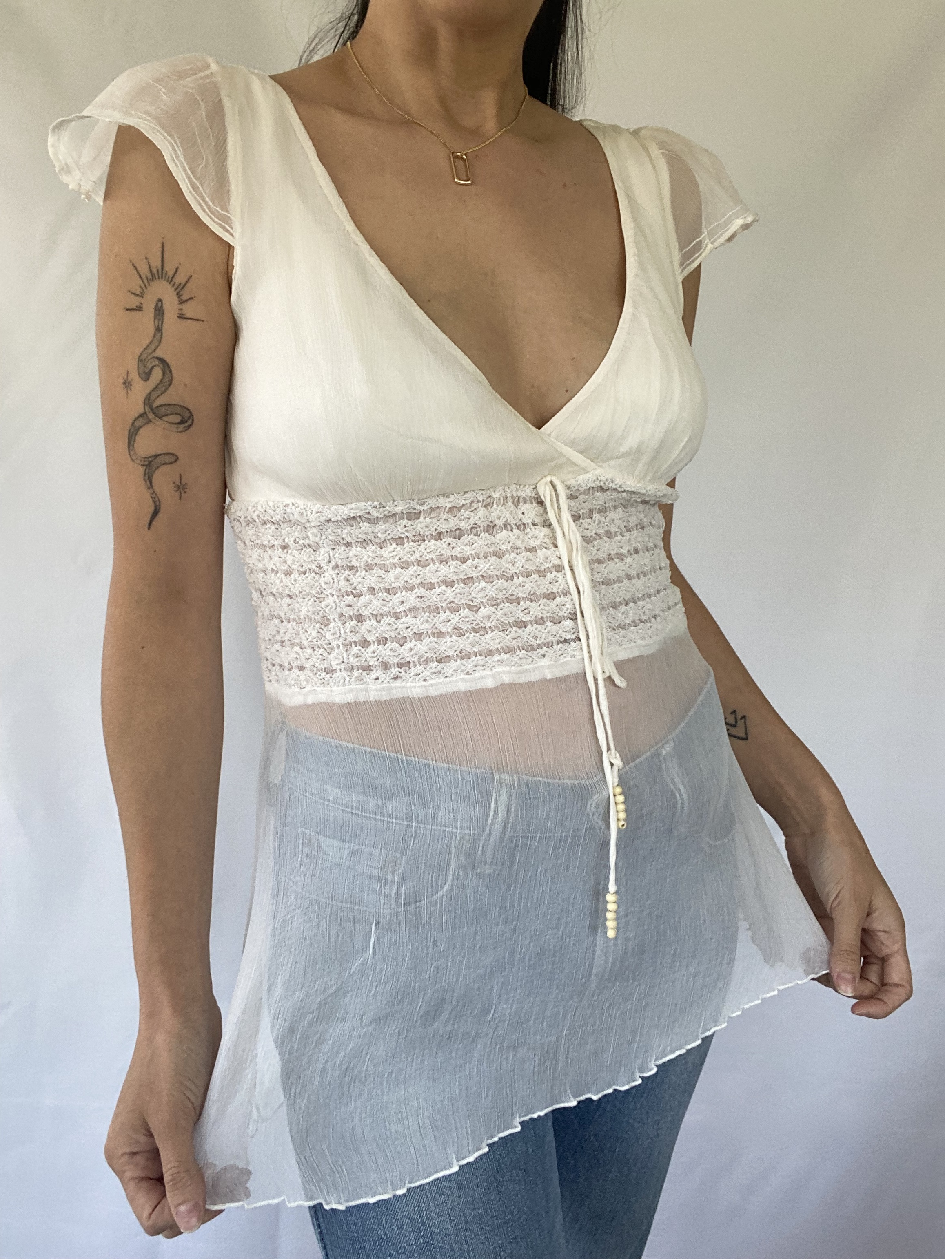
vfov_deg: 60.0
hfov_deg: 46.8
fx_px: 1092
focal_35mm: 30
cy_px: 630
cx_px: 472
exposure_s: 1/122
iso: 64
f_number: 2.2
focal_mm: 2.71
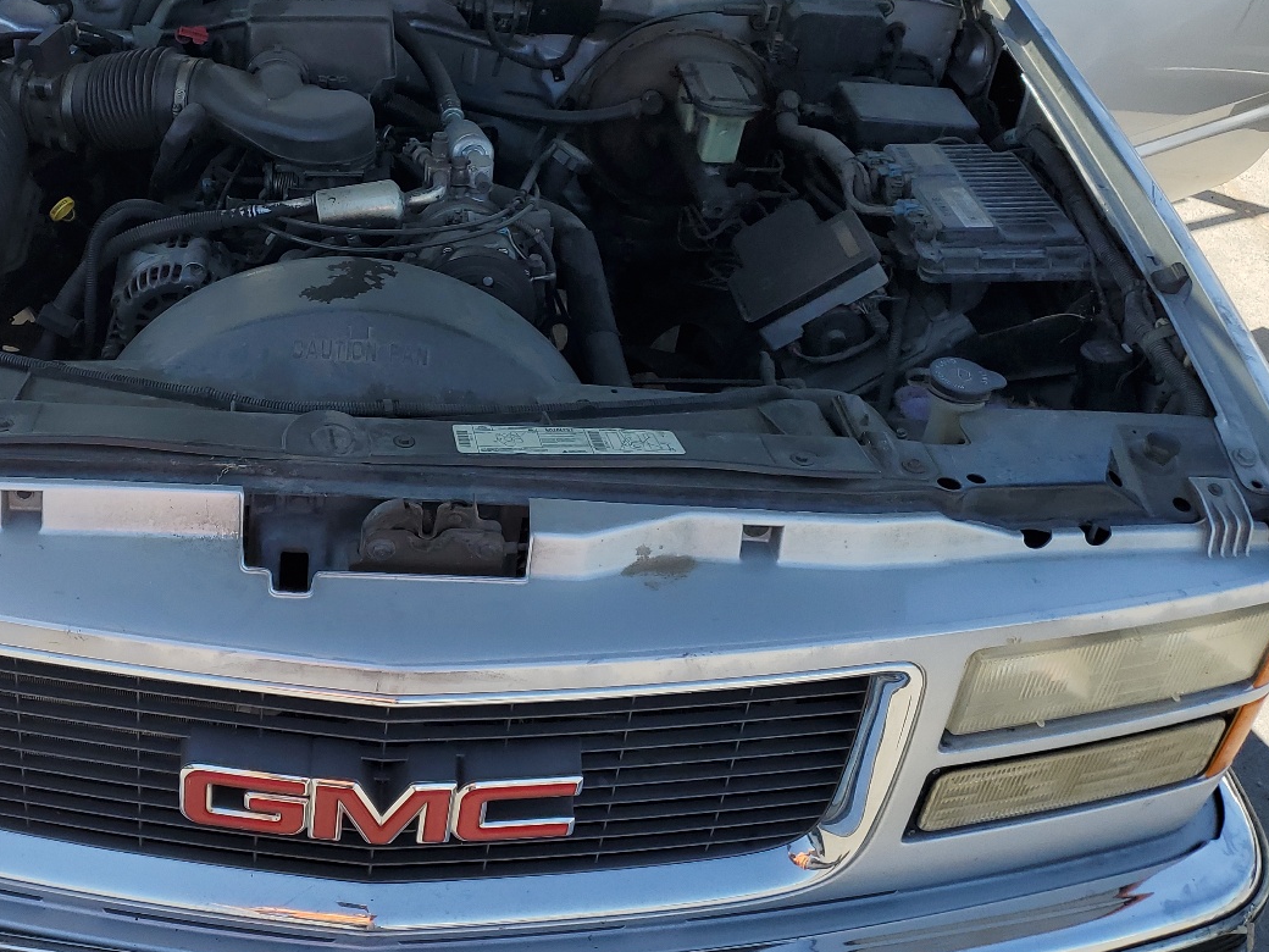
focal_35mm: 40
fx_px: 1466
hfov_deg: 45.3
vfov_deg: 35.5
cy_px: 288
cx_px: 327
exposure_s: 1/1667
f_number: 1.5
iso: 50
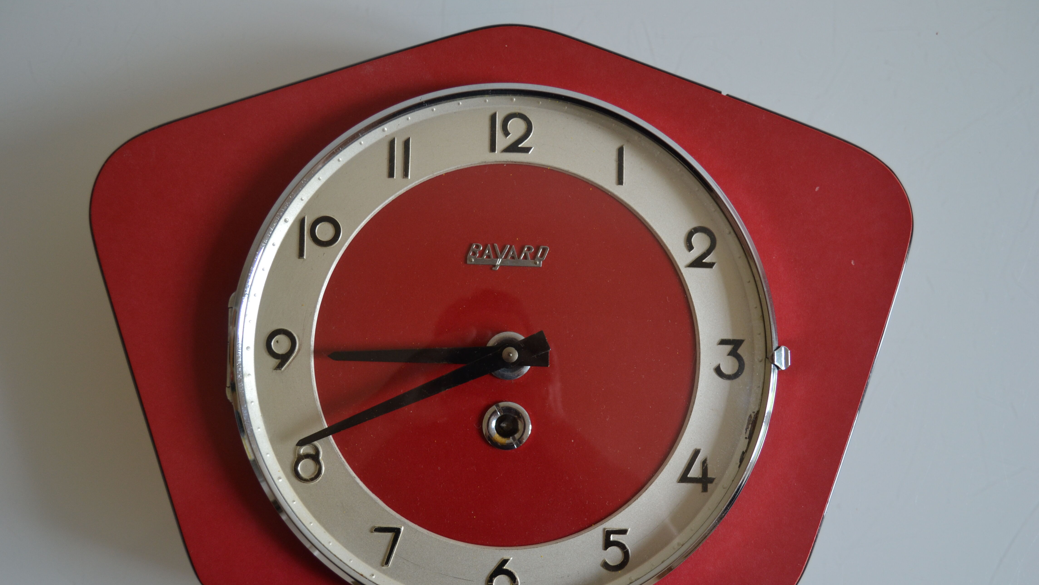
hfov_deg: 52.8
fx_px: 1047
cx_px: 523
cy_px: 348
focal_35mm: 38
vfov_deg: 31.1
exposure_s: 1/80
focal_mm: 24
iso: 400
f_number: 4.2
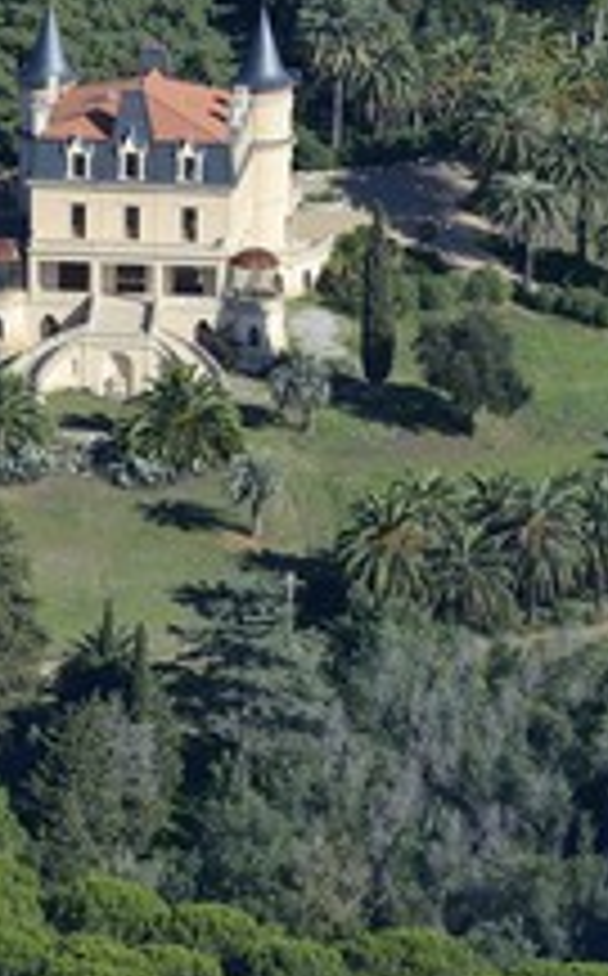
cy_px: 423
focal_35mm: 395
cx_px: -68
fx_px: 10507
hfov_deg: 3.3
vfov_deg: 5.3
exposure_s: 1/1250
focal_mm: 200
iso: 800
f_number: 11
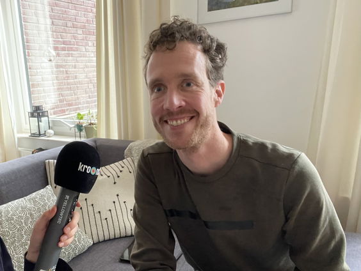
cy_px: 136
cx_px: 180
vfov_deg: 59.0
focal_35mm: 23
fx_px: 240
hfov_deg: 73.9
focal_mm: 2.71
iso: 500
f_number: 2.2
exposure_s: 1/30
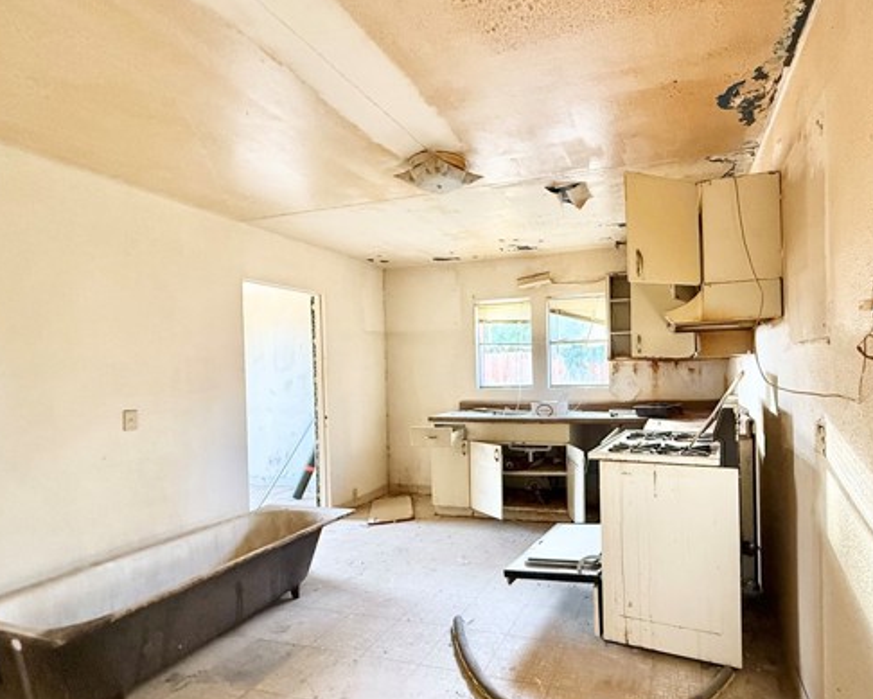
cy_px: 374
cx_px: 551
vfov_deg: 73.7
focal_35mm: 18
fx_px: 465
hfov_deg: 84.5
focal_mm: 2.22
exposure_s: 1/90
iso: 400
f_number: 2.2
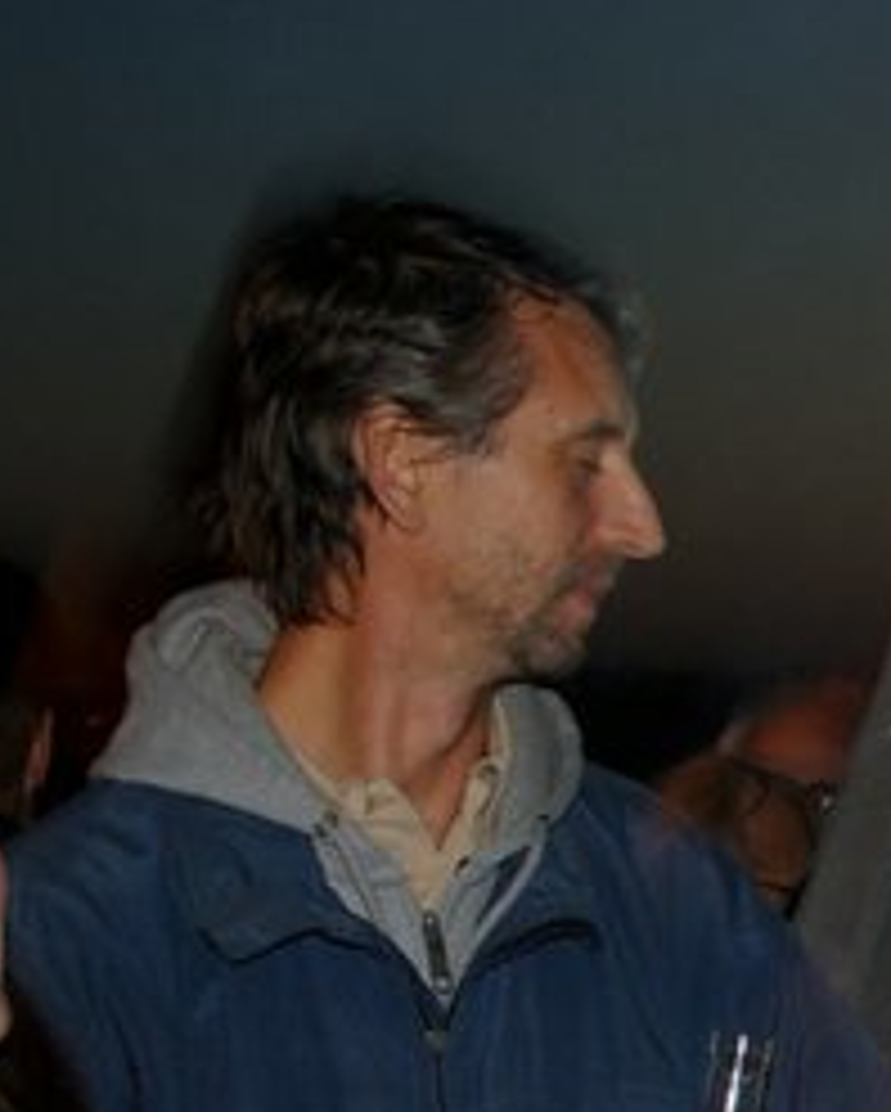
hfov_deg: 9.5
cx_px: 1238
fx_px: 5252
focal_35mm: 160
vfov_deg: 12.0
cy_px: 968
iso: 400
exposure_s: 1/4
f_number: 5.6
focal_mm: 35
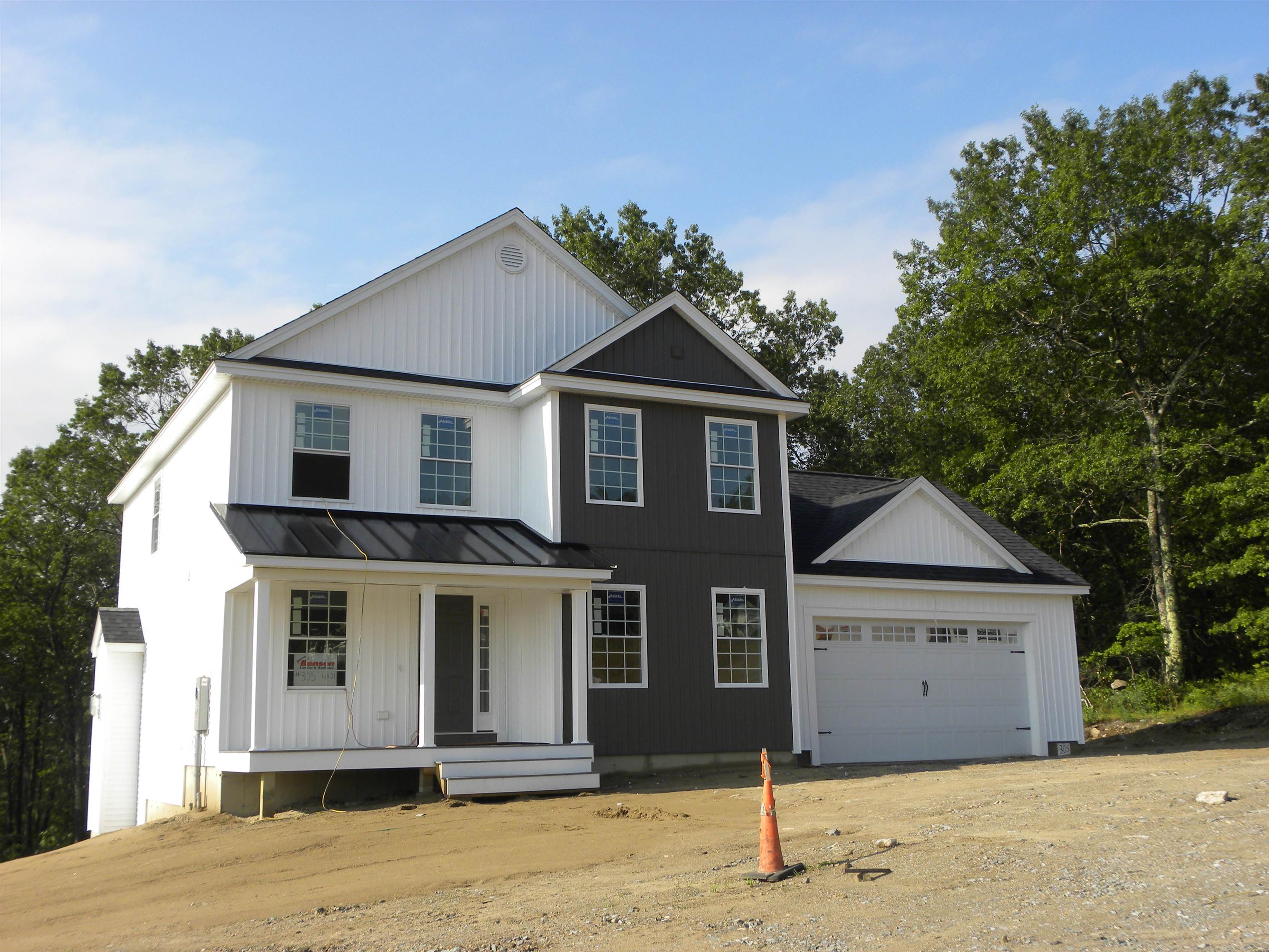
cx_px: 634
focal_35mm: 37
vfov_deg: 38.7
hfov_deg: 50.1
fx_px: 1356
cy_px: 476
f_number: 5
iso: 64
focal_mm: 6.6
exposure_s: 1/285
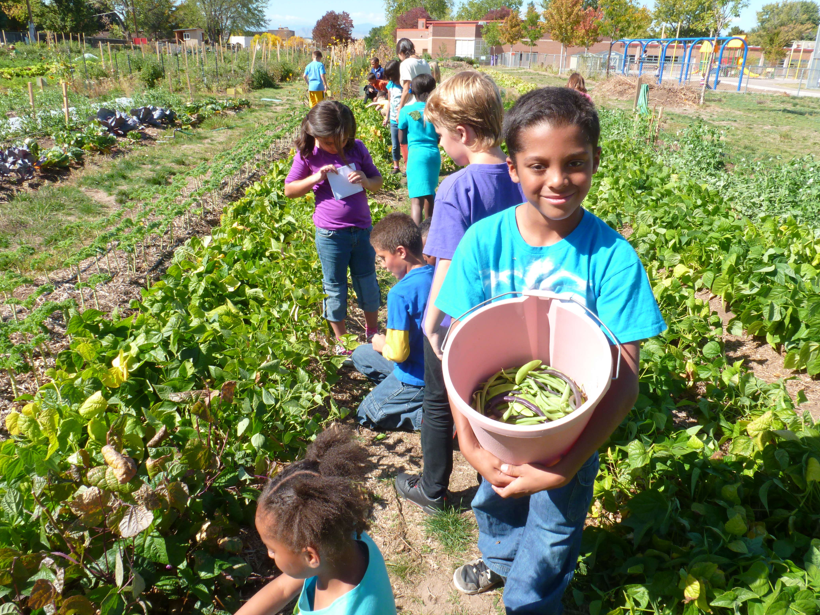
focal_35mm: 25
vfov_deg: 54.9
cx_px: 401
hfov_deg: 69.4
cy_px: 298
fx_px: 592
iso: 100
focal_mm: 4.3
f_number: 4
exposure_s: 1/320
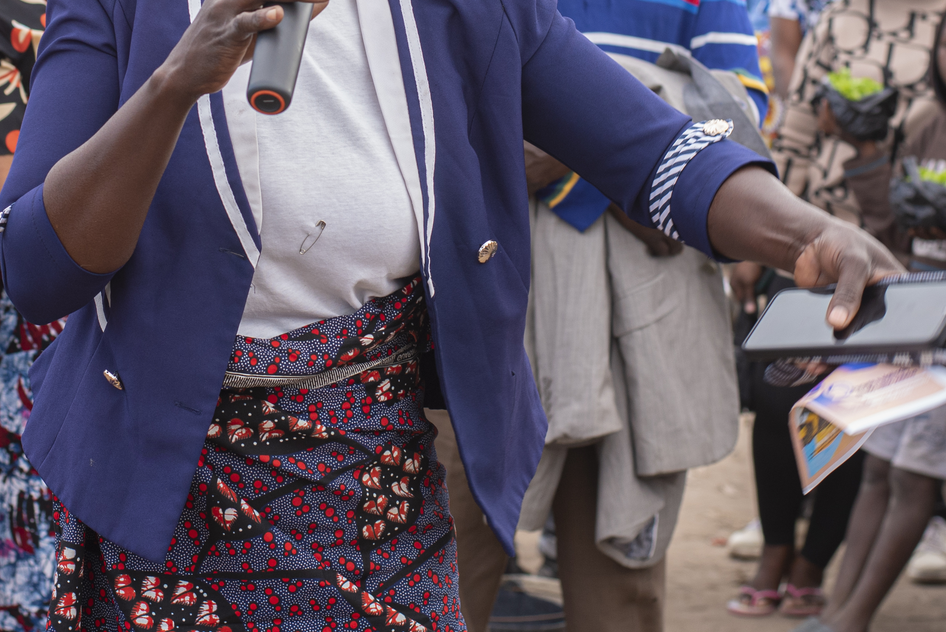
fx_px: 3128
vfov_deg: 11.5
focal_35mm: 119
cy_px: 62
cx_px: 271
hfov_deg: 17.1
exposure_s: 1/320
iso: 250
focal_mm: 50
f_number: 4.5
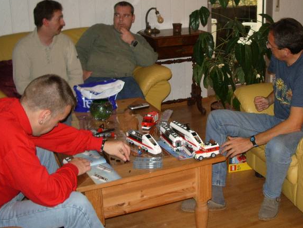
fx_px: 429
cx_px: 174
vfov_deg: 29.6
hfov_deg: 38.8
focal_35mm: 49
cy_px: 92
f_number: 2.6
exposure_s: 1/40
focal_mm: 5.8
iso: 100
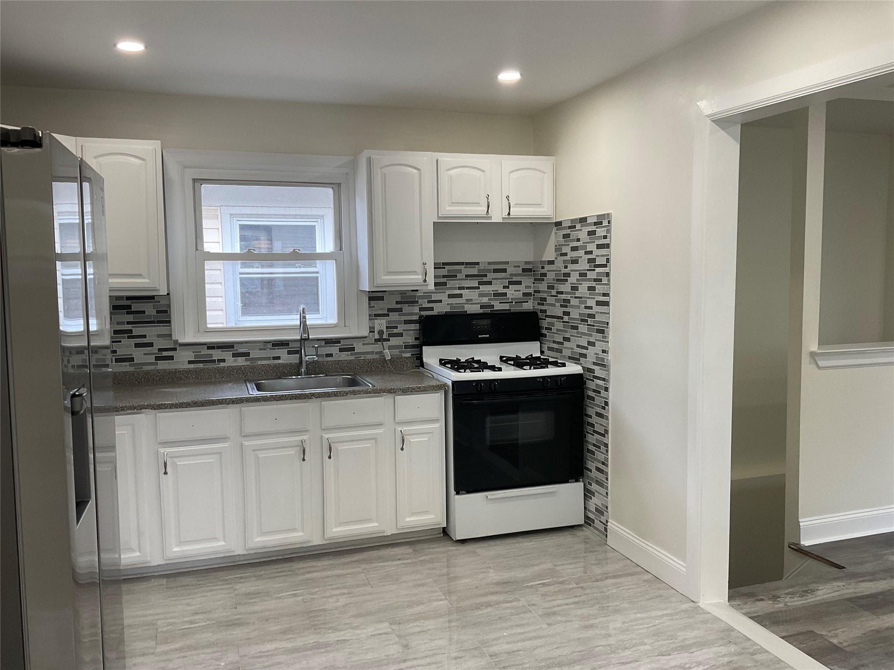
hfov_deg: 61.7
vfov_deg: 48.2
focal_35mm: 29
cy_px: 335
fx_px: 749
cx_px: 447
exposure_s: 1/120
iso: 64
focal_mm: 3
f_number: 1.8
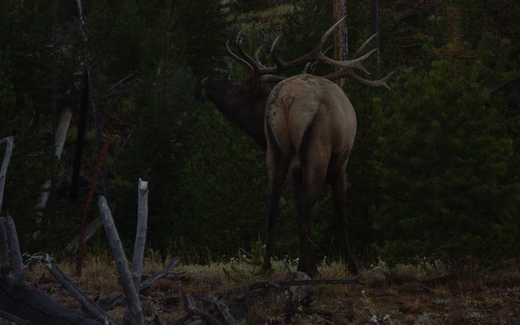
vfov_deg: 10.7
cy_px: 169
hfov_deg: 17.1
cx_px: 260
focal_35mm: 122
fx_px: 1729
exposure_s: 1/125
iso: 200
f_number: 5.2
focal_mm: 18.6
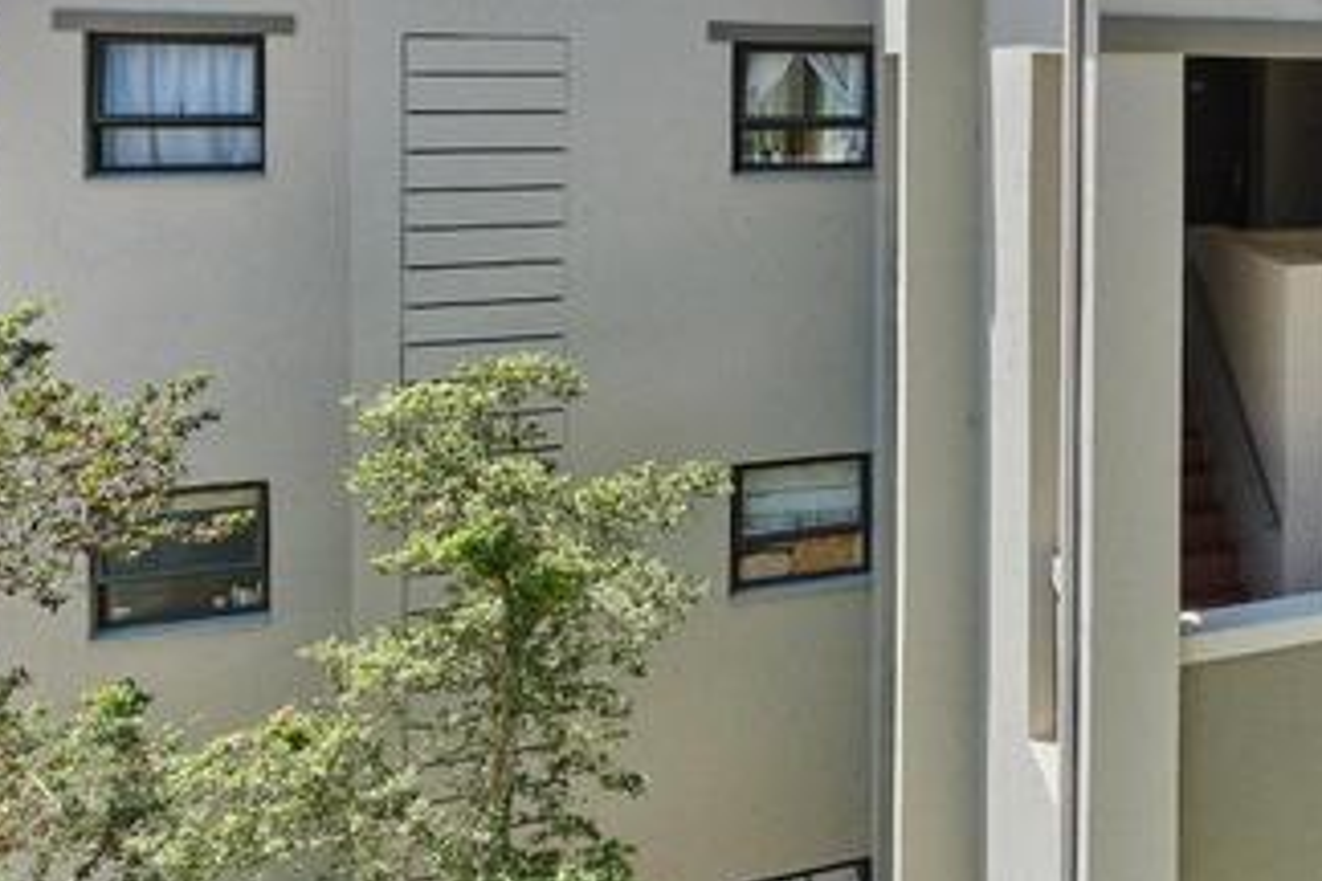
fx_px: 1359
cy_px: 96
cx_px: 1469
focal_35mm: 37
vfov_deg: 34.1
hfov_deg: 41.1
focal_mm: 10
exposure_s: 1/1000
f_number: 8
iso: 800
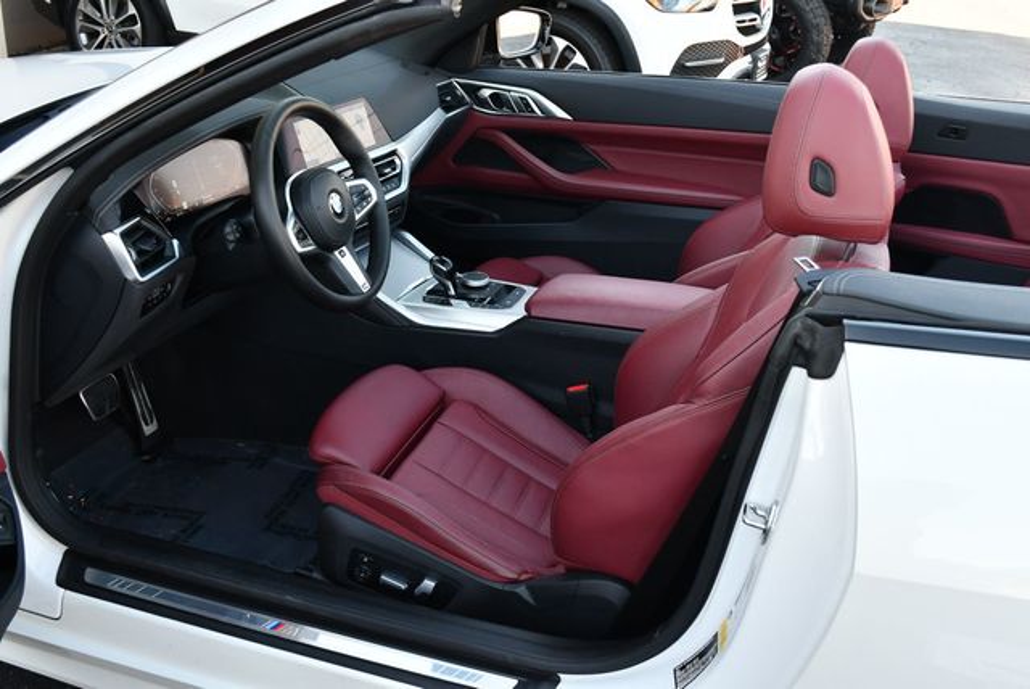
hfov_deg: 53.1
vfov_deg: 36.9
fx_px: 1031
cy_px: 344
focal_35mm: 36
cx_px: 515
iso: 400
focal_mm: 18
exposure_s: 1/250
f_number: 4
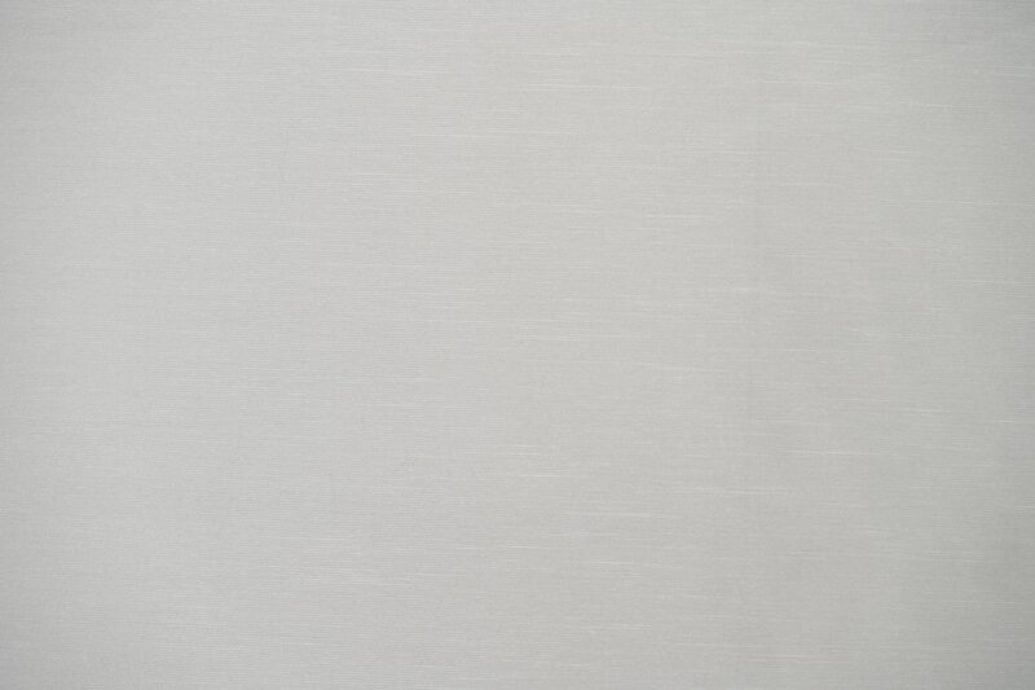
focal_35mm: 90
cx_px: 518
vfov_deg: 15.2
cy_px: 345
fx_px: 2587
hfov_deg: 22.6
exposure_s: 1/100
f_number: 4.5
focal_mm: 90
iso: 160
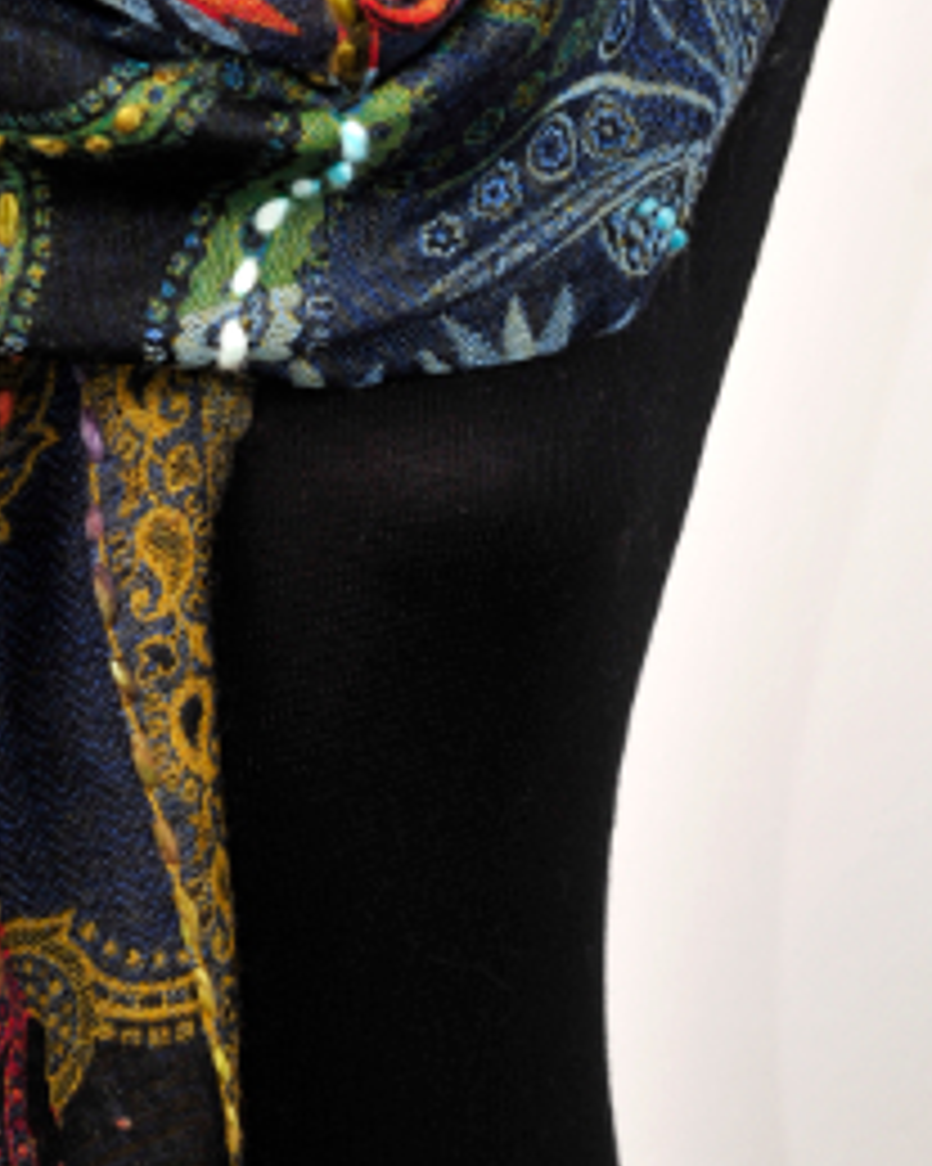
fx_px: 4692
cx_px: -14
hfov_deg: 11.2
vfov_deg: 14.2
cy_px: 563
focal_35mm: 136
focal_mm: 50
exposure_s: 1/125
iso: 200
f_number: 8
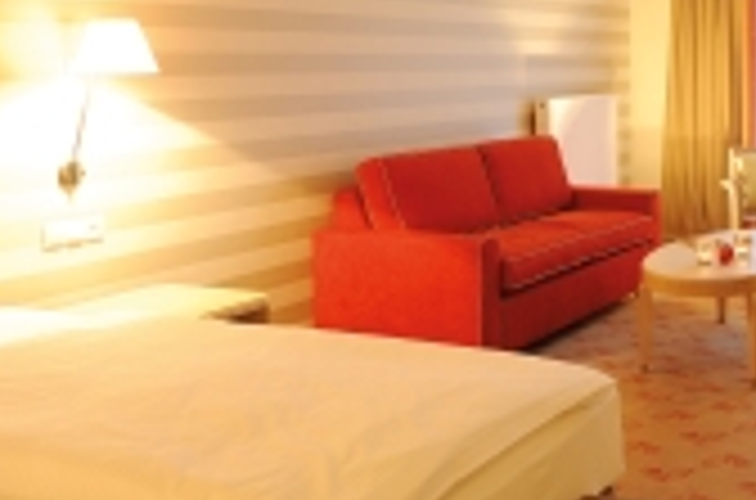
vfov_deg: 26.8
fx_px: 1026
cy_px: 97
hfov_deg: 37.4
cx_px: 704
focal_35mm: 49
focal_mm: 20
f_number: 8
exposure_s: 2
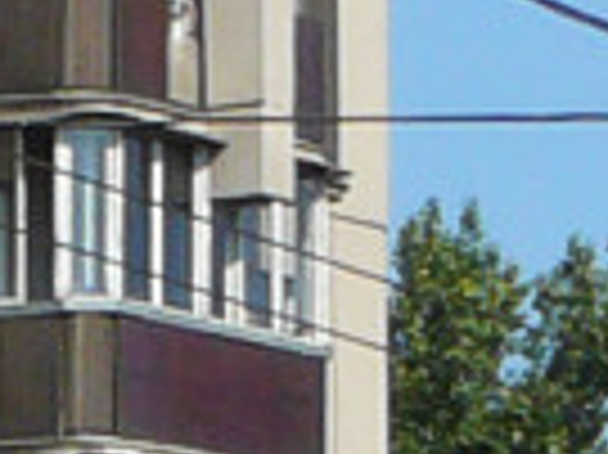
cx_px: -1175
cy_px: 1537
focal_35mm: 540
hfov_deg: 3.6
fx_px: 9476
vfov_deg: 2.7
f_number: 6.3
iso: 100
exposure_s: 1/400
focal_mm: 10.5
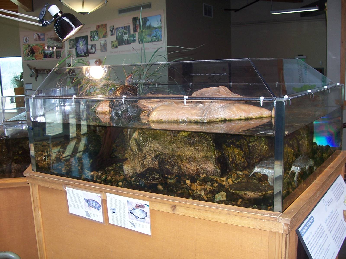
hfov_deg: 52.6
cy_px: 130
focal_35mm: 35
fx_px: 350
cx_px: 173
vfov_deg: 40.7
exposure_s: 1/60
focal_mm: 6
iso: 80
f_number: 2.8
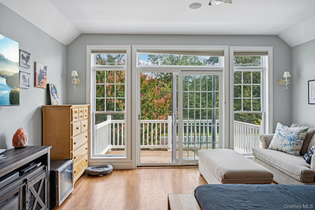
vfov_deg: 60.0
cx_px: 158
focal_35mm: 21
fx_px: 182
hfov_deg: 81.7
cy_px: 105
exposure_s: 1/160
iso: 400
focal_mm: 20.8
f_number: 8
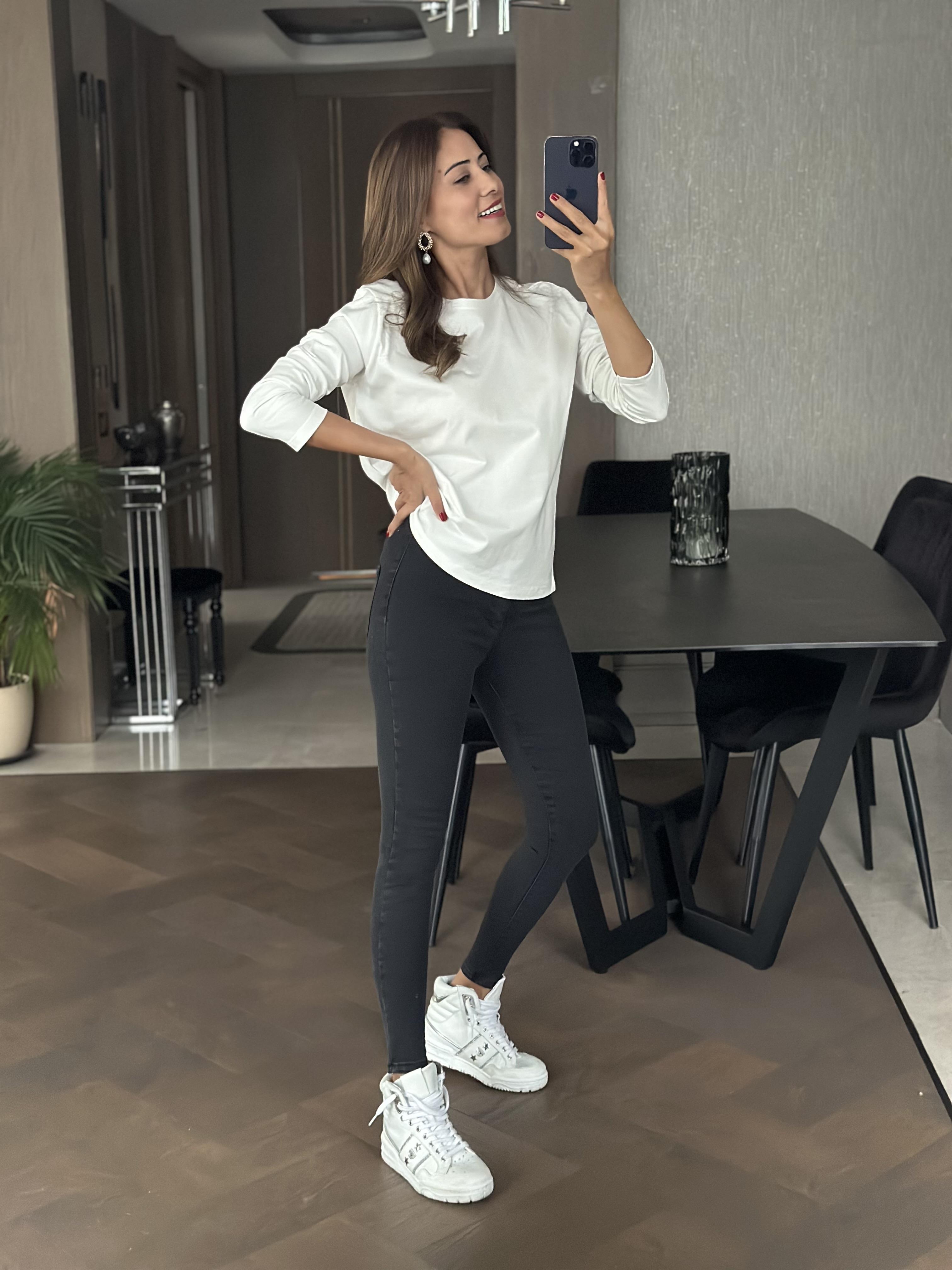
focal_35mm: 48
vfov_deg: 39.7
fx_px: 1760
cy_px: 635
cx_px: 476
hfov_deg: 30.3
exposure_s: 1/39
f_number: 1.78
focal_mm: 6.86
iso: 800
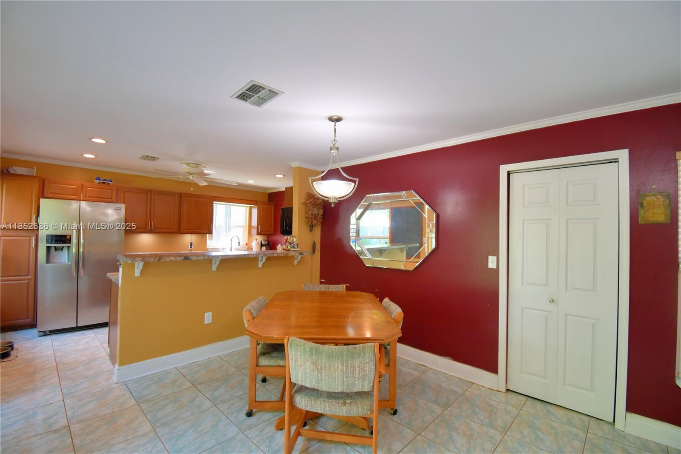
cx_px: 340
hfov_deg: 100.4
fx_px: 284
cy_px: 227
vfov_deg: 77.3
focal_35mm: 15
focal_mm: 10
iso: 400
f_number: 4.5
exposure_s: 1/40
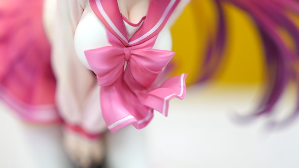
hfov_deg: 23.6
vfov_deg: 13.4
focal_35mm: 90
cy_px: 80
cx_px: 126
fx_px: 713
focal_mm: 70
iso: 200
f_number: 2.8
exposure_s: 1/50
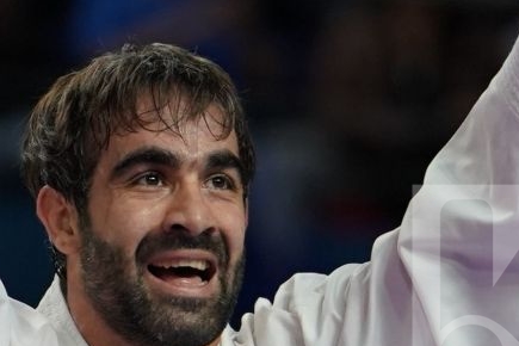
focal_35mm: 1241
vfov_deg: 1.1
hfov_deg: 1.7
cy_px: 294
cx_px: 119
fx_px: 17890
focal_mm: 200
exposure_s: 1/1000
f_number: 2.8
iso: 1250
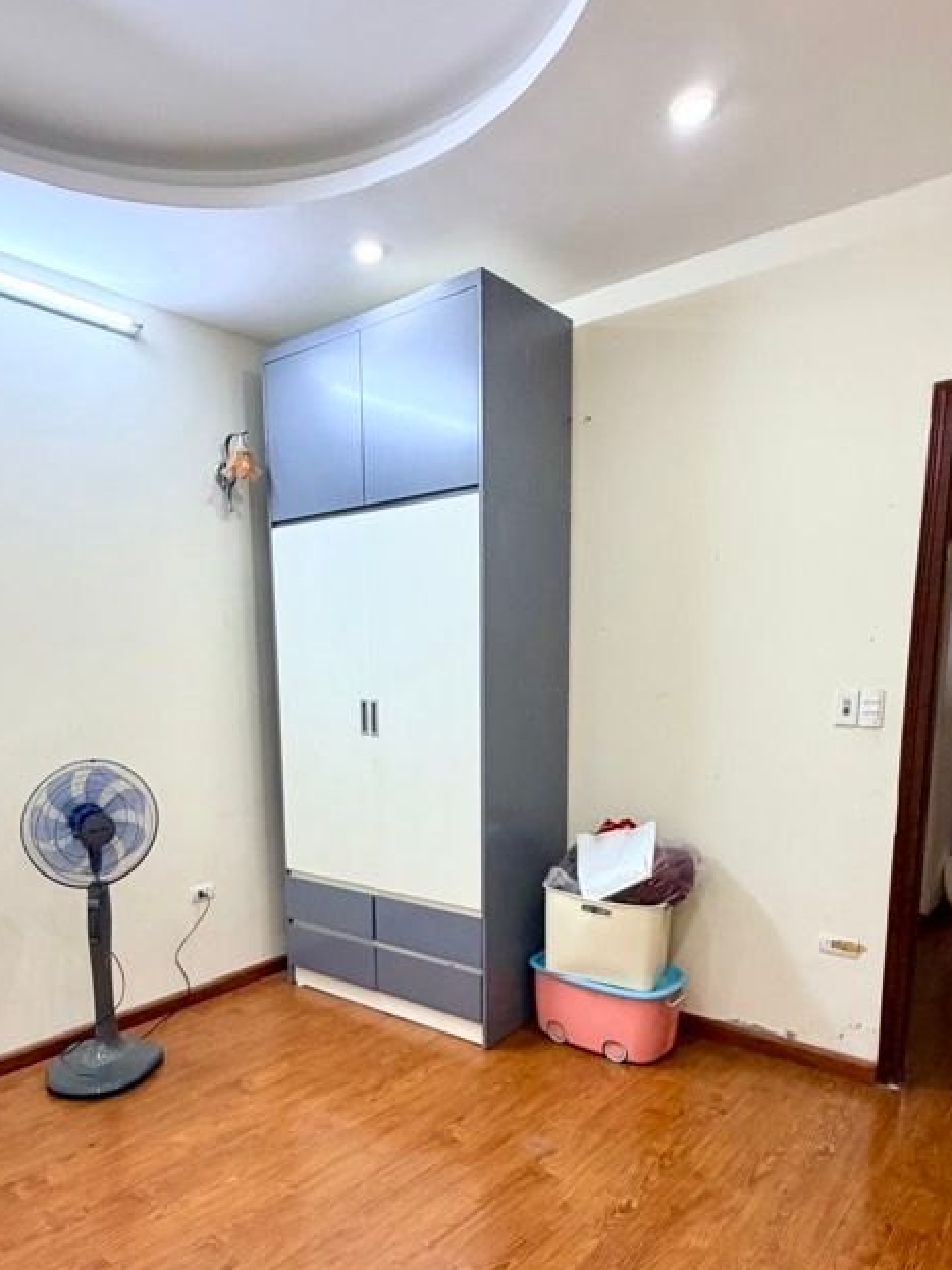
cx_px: 395
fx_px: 844
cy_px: 805
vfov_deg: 72.5
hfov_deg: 58.5
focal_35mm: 23
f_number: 2.2
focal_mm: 2.22
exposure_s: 1/50
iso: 250
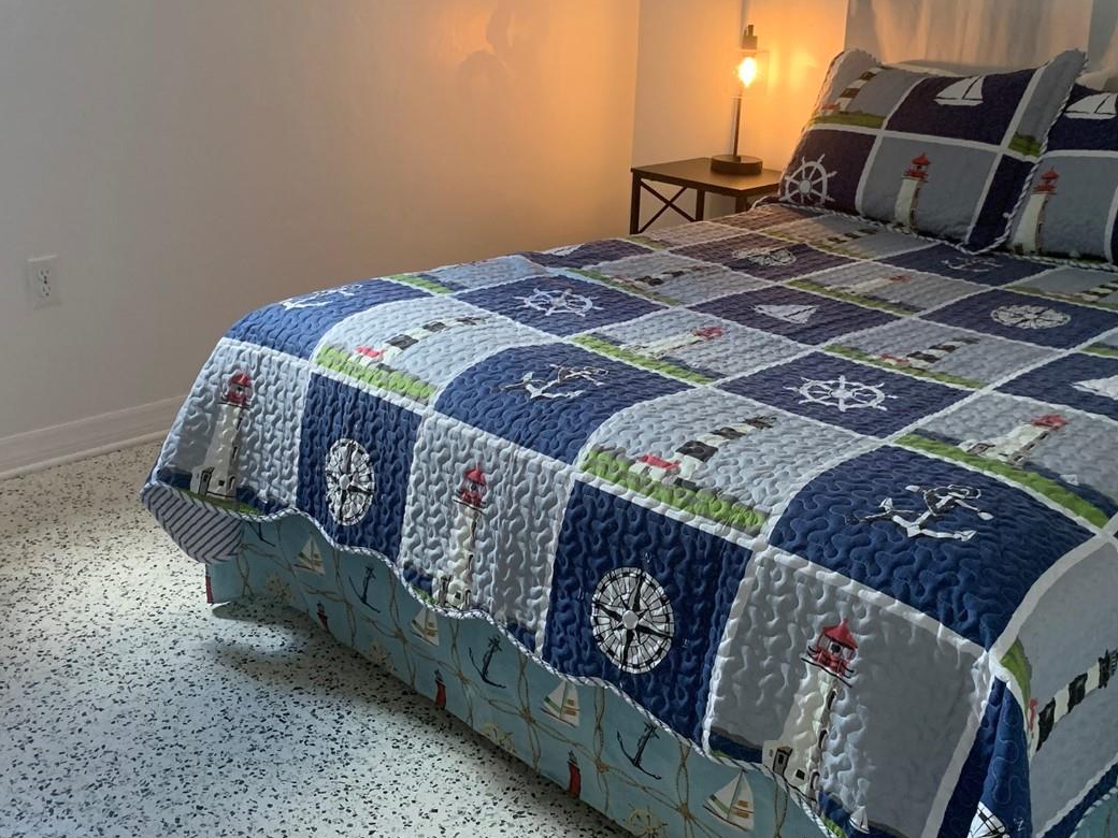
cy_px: 388
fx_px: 1292
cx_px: 635
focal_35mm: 40
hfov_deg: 46.7
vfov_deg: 35.9
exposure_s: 1/60
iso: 320
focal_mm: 4.25
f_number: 1.8
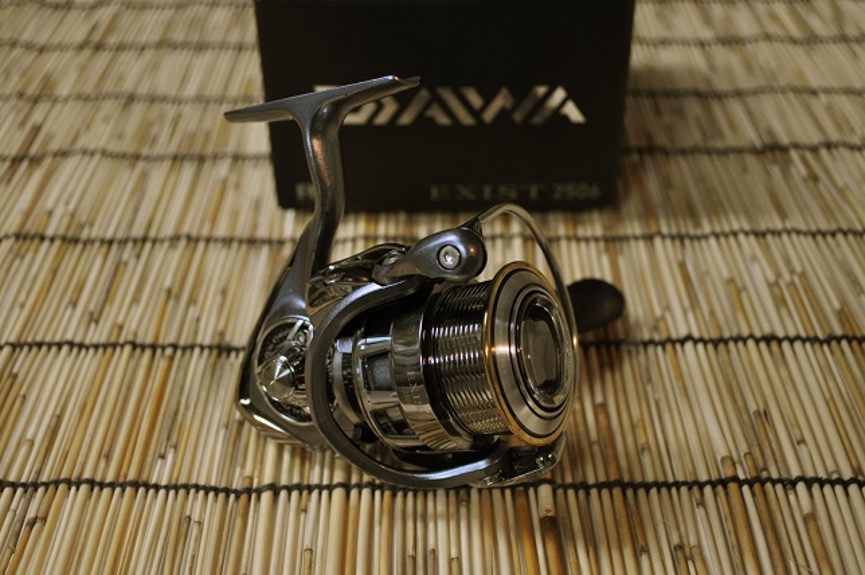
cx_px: 432
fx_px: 1080
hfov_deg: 43.6
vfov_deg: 29.8
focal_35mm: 45
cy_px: 288
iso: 1000
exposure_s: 1/60
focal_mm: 30
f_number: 4.5
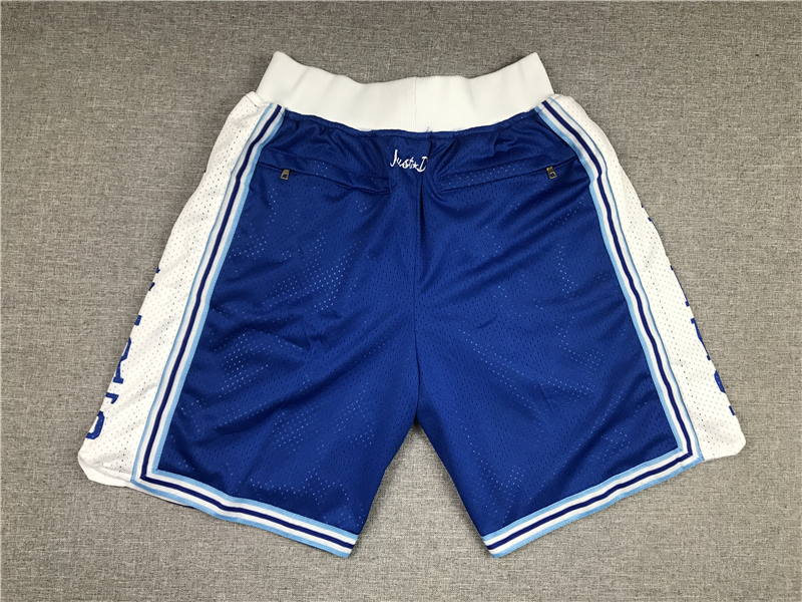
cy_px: 301
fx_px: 649
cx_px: 401
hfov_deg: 63.4
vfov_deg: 49.7
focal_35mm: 28
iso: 20
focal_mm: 3.99
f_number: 1.8
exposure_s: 1/33
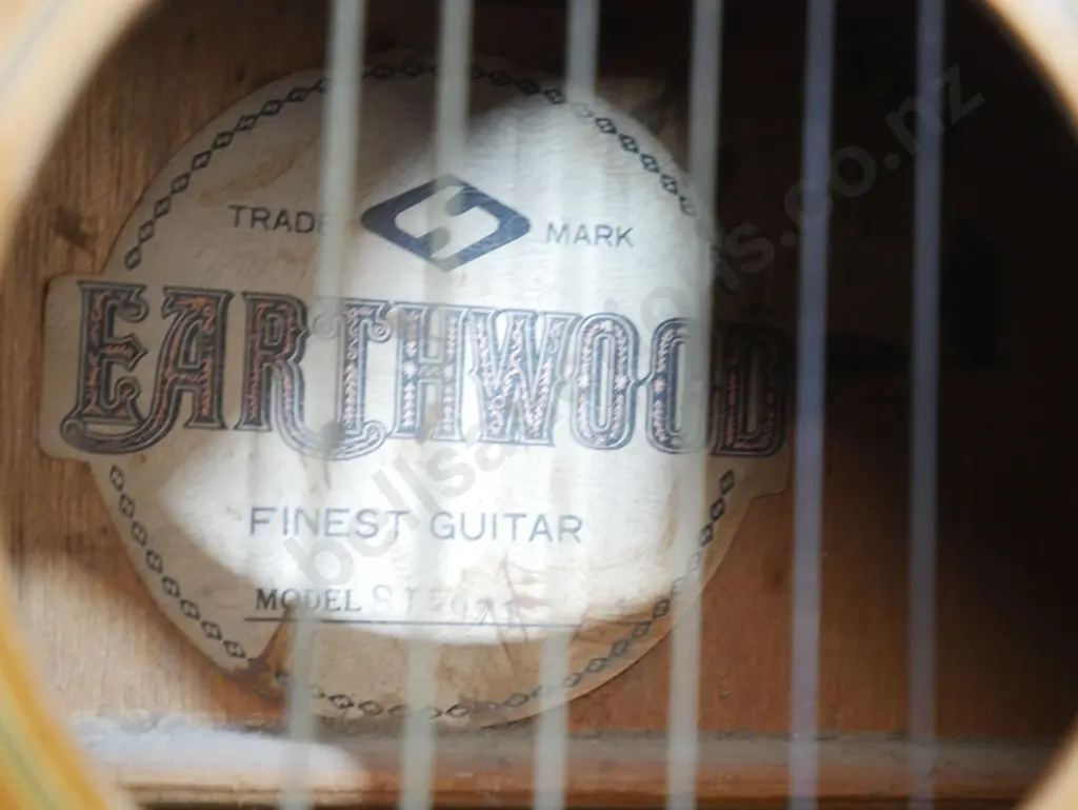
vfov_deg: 18.9
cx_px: 539
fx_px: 2430
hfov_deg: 25.0
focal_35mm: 78
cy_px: 405
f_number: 5.6
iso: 3200
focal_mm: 39
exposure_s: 1/15
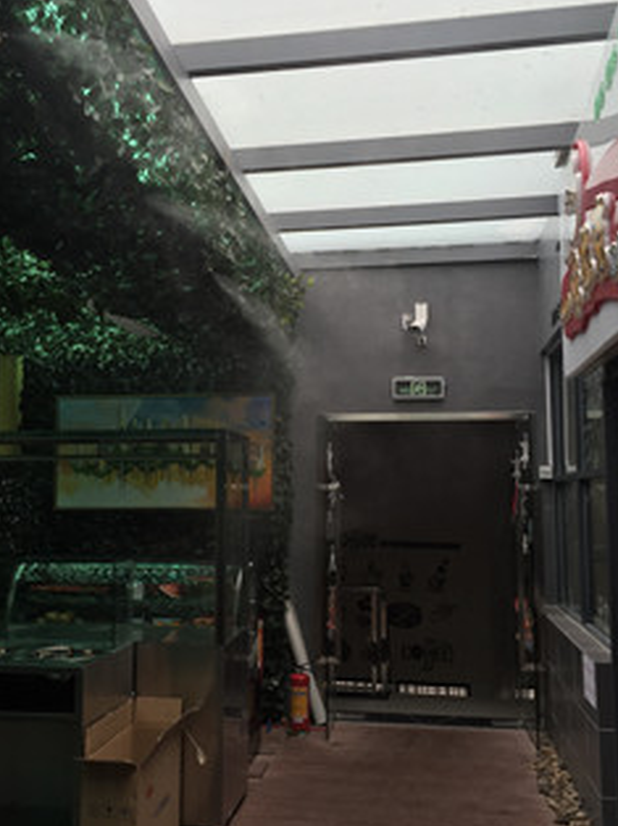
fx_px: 882
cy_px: 418
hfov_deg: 38.6
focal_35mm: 37
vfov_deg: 50.2
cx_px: 279
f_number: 2.2
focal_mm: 4.15
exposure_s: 1/460
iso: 32
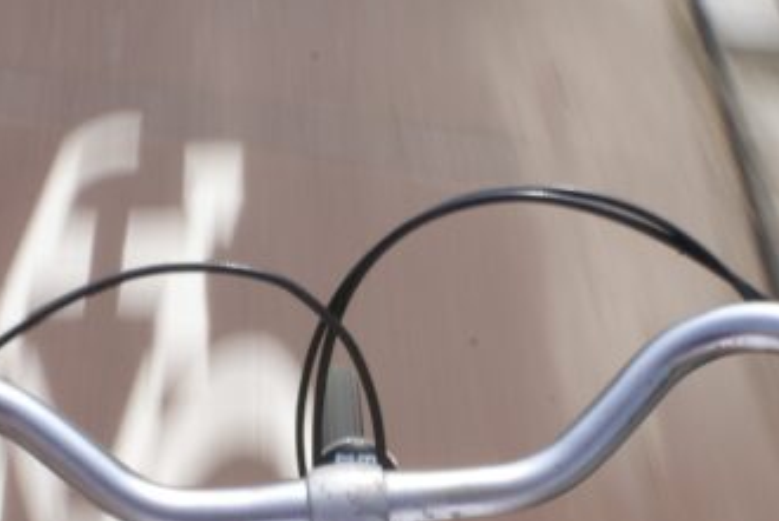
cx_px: 356
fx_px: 1300
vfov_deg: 22.6
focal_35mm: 60
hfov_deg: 33.3
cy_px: 351
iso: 100
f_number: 25
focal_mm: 22
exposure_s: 1/25
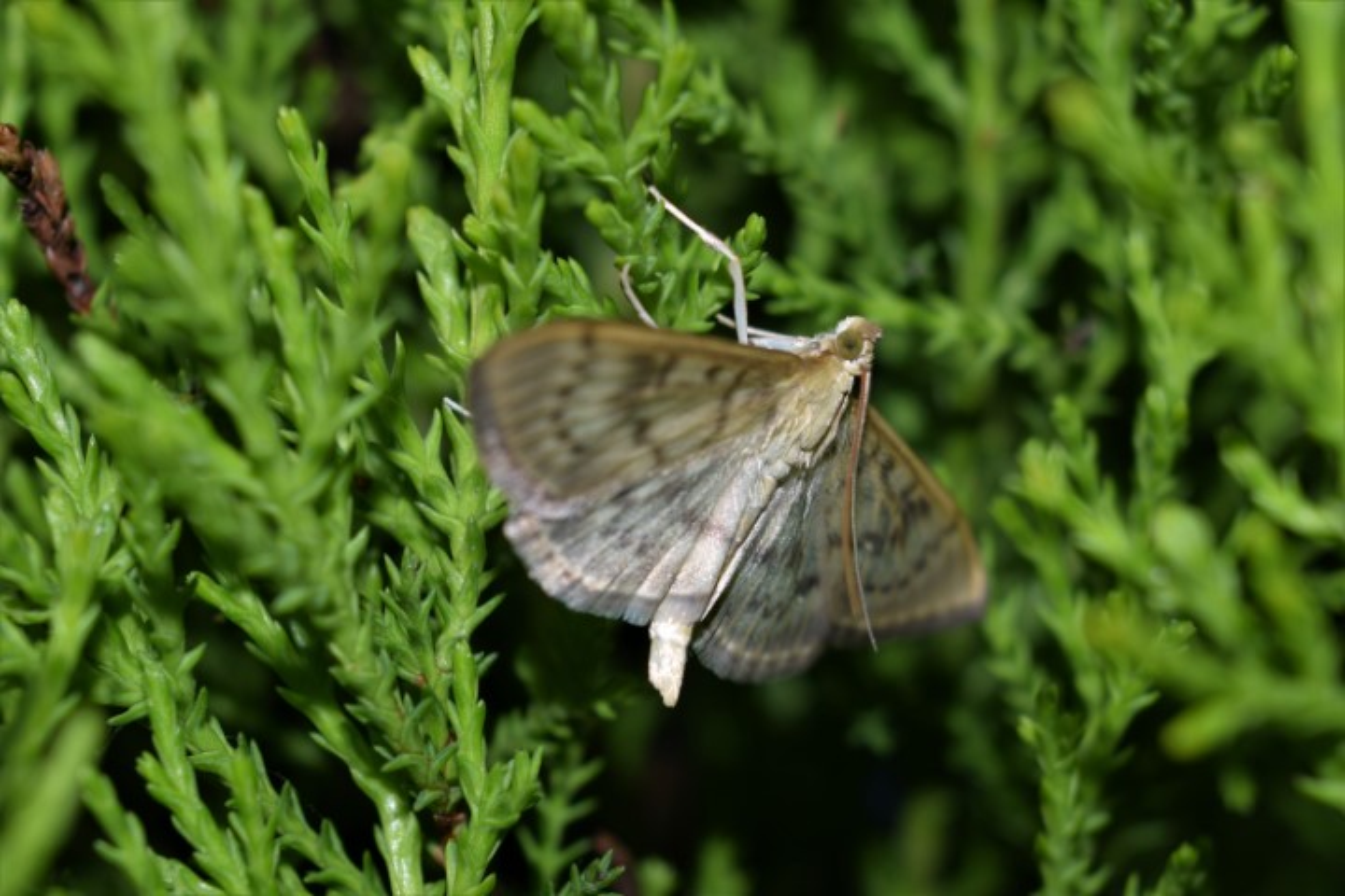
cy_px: 448
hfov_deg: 24.6
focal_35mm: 82
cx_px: 672
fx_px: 3082
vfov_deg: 16.6
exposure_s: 1/60
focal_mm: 55
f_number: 8
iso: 100
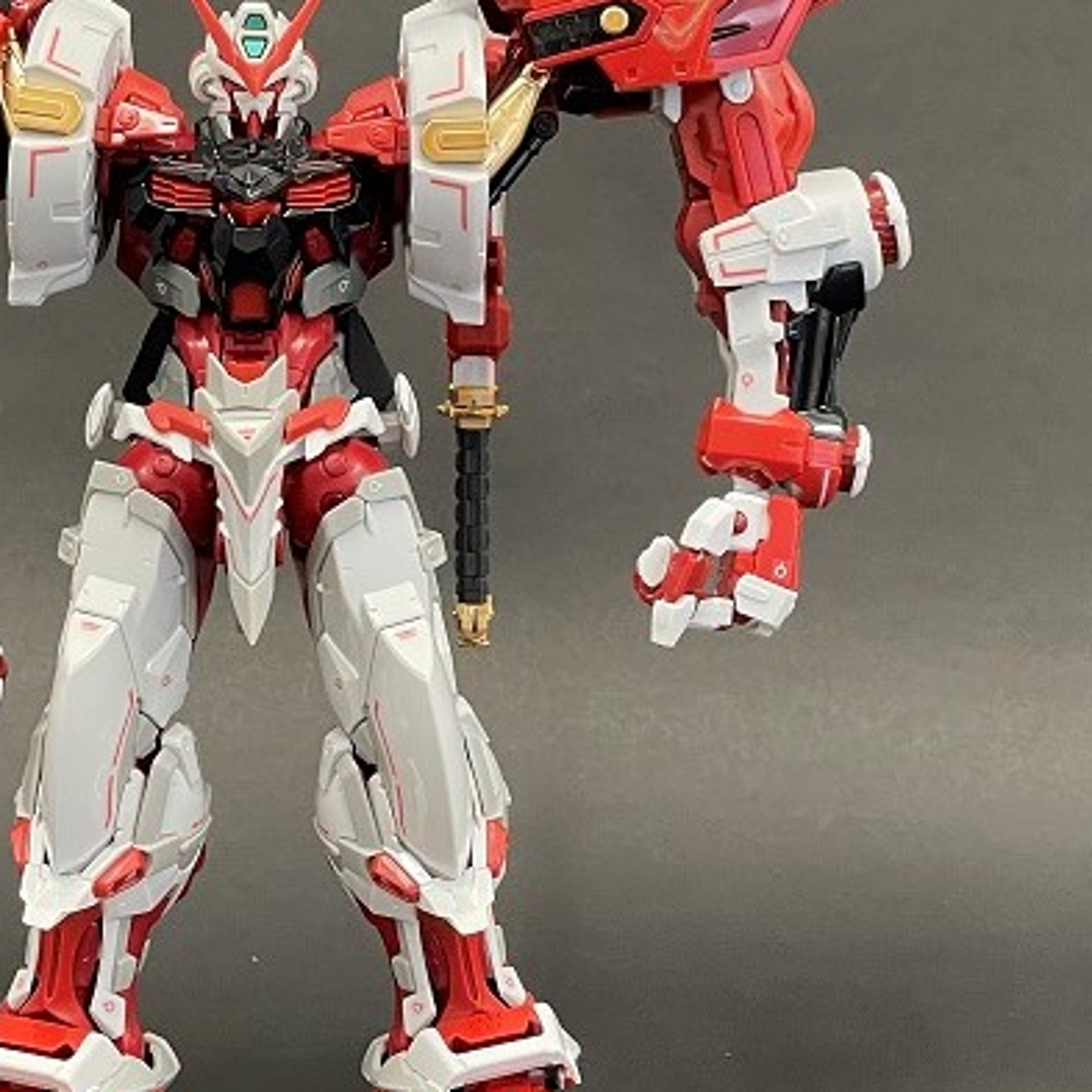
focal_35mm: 100
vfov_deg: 17.4
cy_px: 421
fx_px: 3569
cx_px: 263
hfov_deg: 17.3
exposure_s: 1/60
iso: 200
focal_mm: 6
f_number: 2
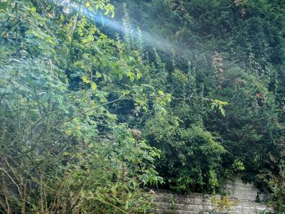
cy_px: 233
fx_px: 247
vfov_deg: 38.9
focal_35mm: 30
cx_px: 272
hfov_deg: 50.8
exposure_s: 1/1927
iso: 38
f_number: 1.95
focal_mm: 2.23
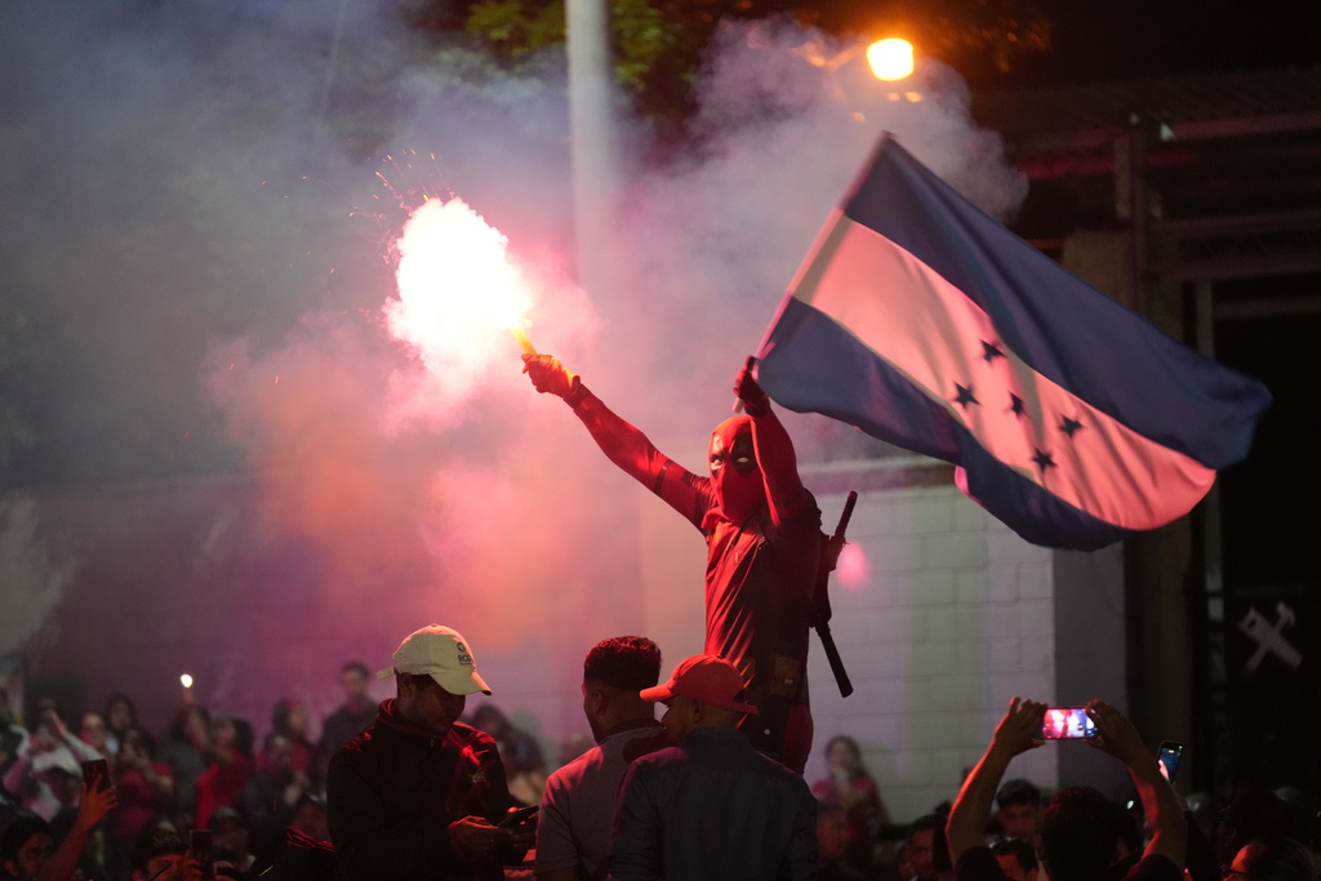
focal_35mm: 129
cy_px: 440
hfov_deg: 15.9
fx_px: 4734
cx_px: 660
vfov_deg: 10.6
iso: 6400
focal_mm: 129
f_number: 2.8
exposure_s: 1/160
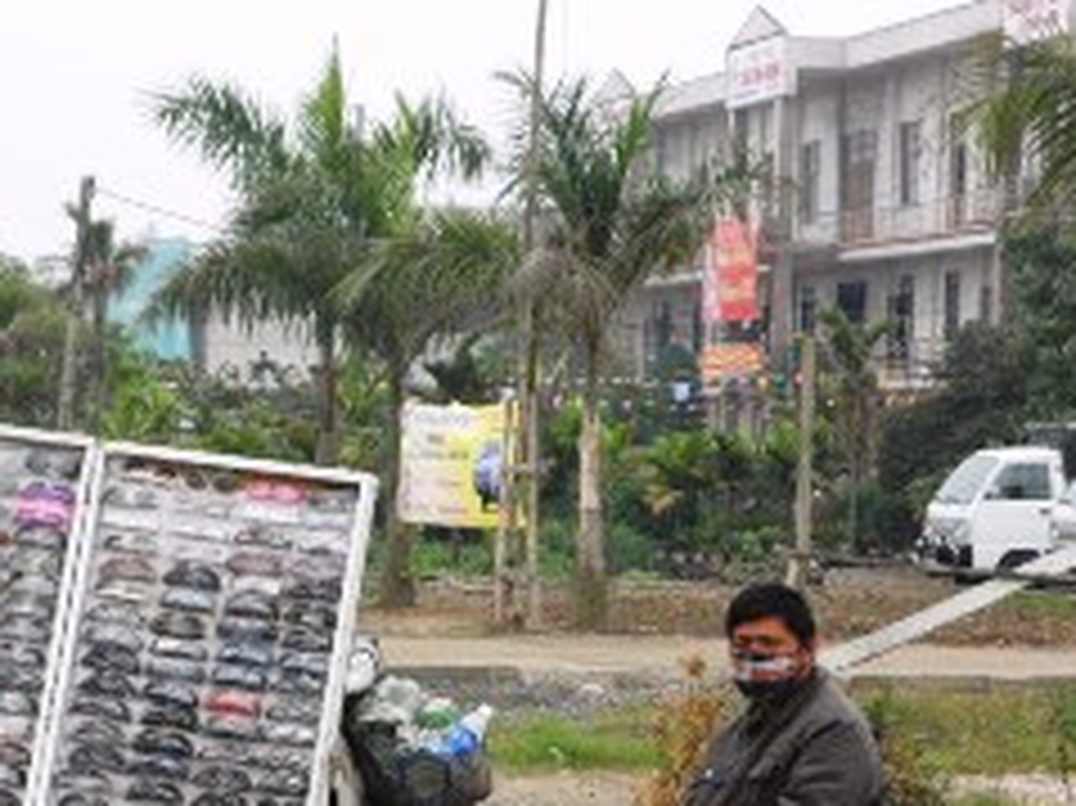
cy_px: 635
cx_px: 342
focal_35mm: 144
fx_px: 4474
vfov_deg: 10.3
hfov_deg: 13.7
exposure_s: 1/250
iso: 80
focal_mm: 15.4
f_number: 4.3
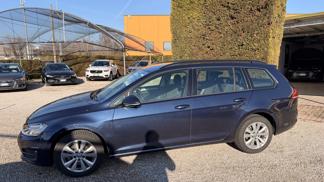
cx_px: 159
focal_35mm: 27
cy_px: 107
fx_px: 232
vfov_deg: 42.7
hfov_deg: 69.9
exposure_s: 1/3425
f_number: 1.78
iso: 100
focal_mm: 6.76
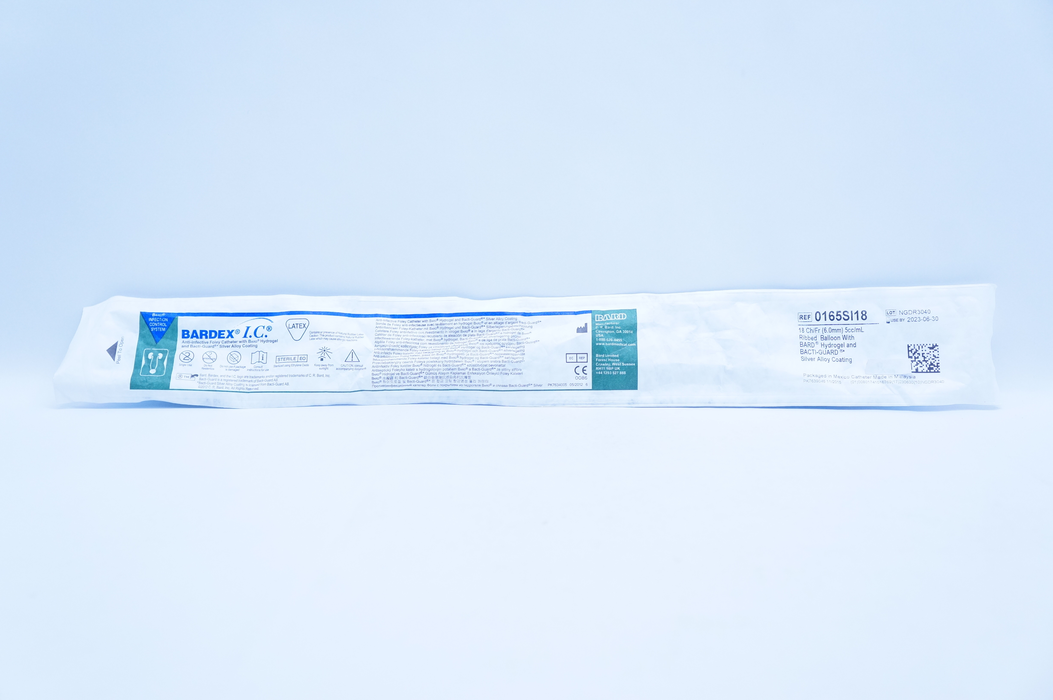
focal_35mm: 38
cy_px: 350
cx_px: 526
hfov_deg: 51.3
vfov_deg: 35.4
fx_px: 1096
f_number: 4.5
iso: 800
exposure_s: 1/250
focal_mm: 25
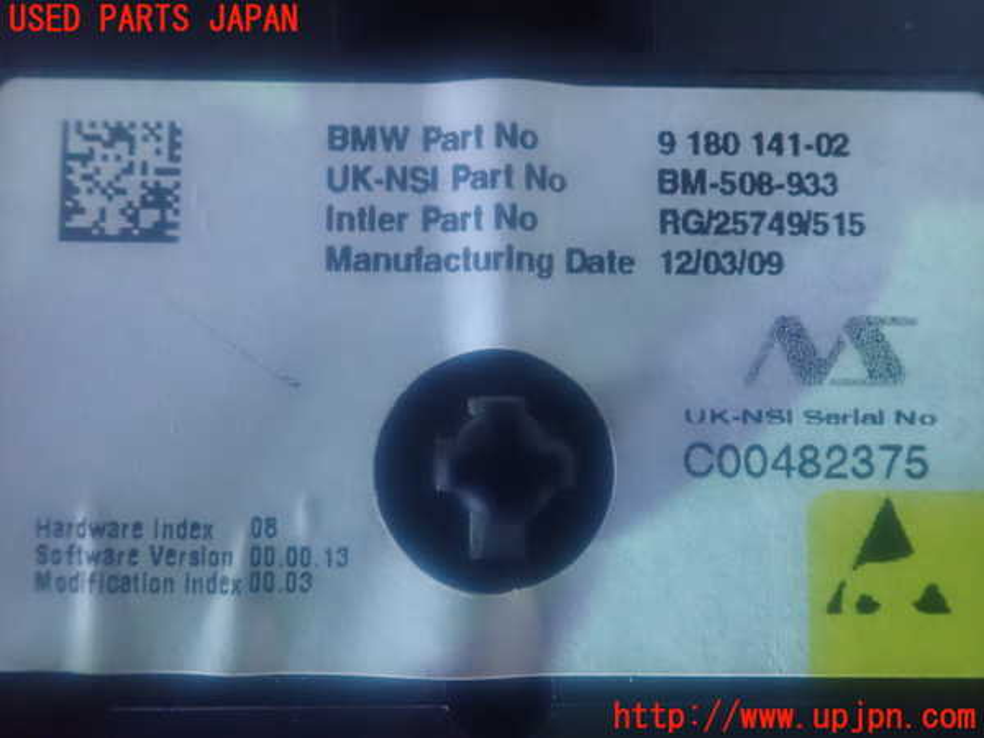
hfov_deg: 60.0
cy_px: 369
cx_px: 492
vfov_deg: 46.8
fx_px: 853
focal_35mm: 30
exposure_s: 1/20
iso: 1600
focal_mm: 5.5
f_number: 2.3
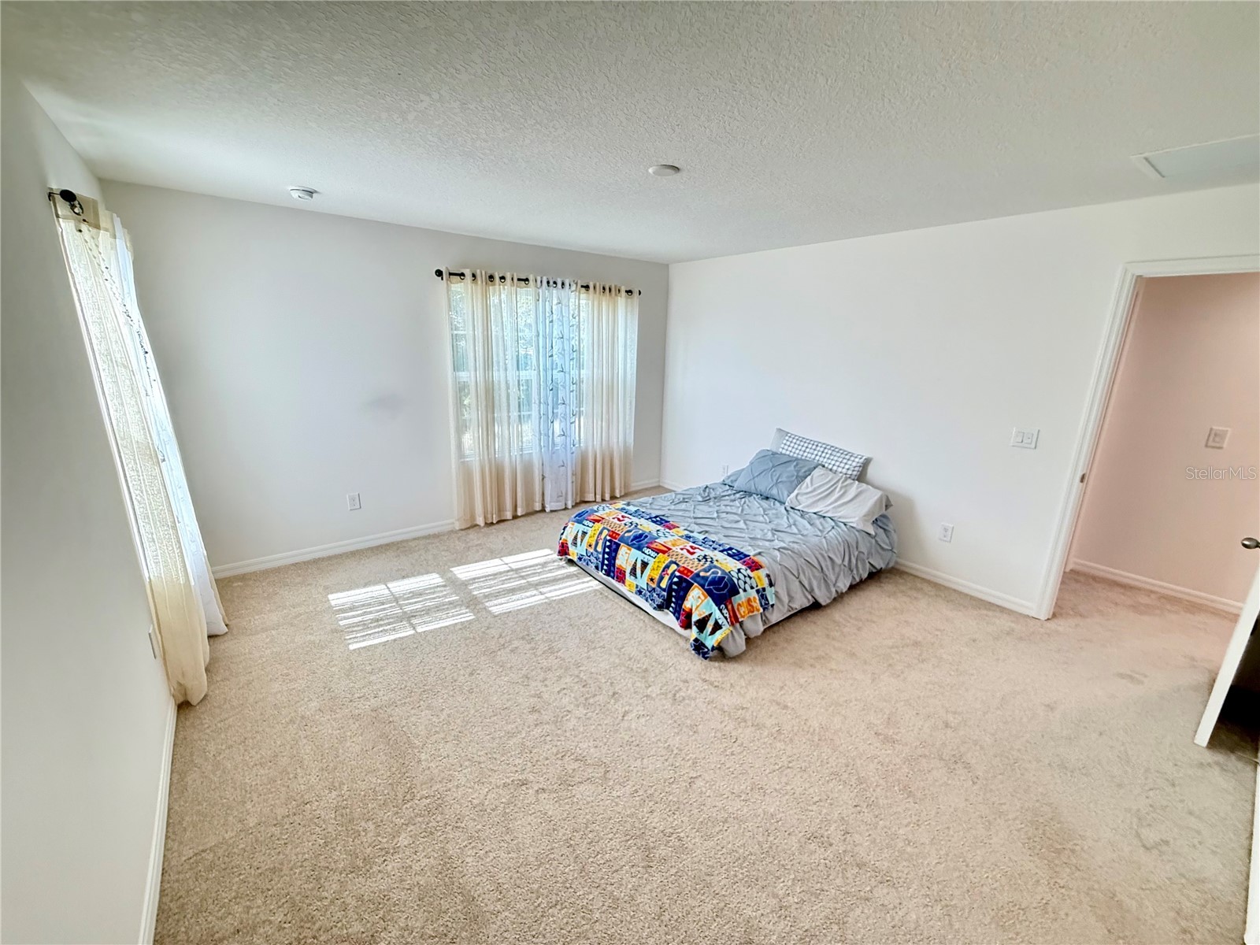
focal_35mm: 14
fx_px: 510
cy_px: 472
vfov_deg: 85.7
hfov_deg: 102.1
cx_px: 630
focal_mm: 2.22
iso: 400
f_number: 2.2
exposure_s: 1/120
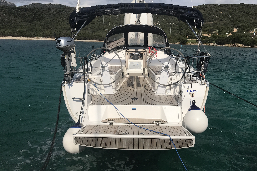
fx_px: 214
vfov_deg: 43.5
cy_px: 76
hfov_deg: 61.9
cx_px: 129
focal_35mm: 30
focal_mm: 3.99
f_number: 1.8
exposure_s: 1/7407
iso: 25
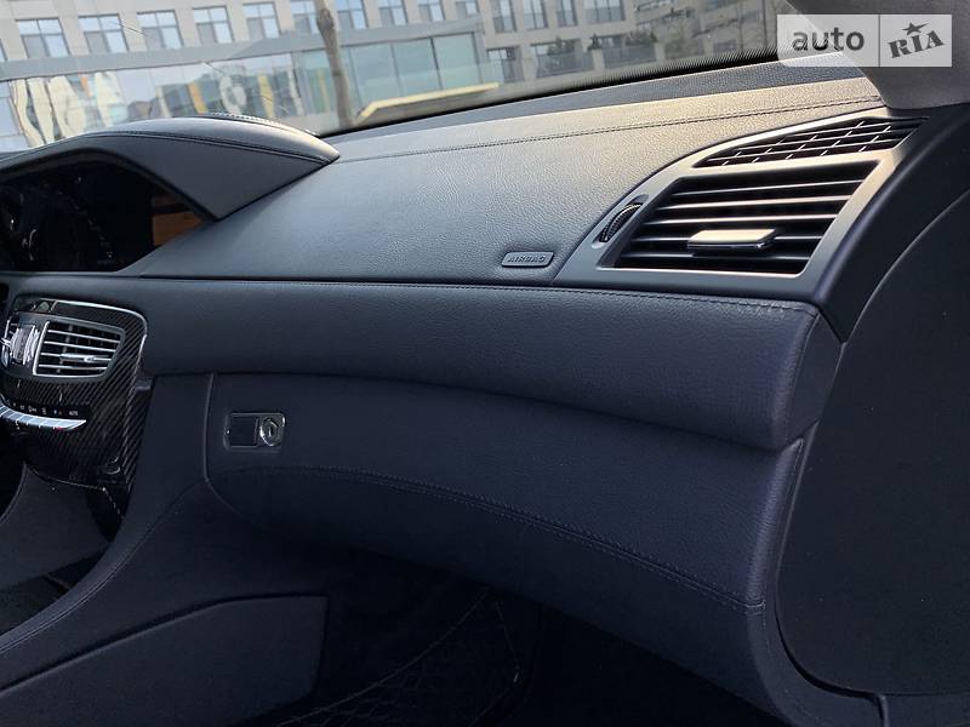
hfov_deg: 67.3
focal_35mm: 26
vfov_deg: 53.1
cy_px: 364
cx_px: 485
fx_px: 729
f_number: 1.8
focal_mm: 4.2
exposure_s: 1/343
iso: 25
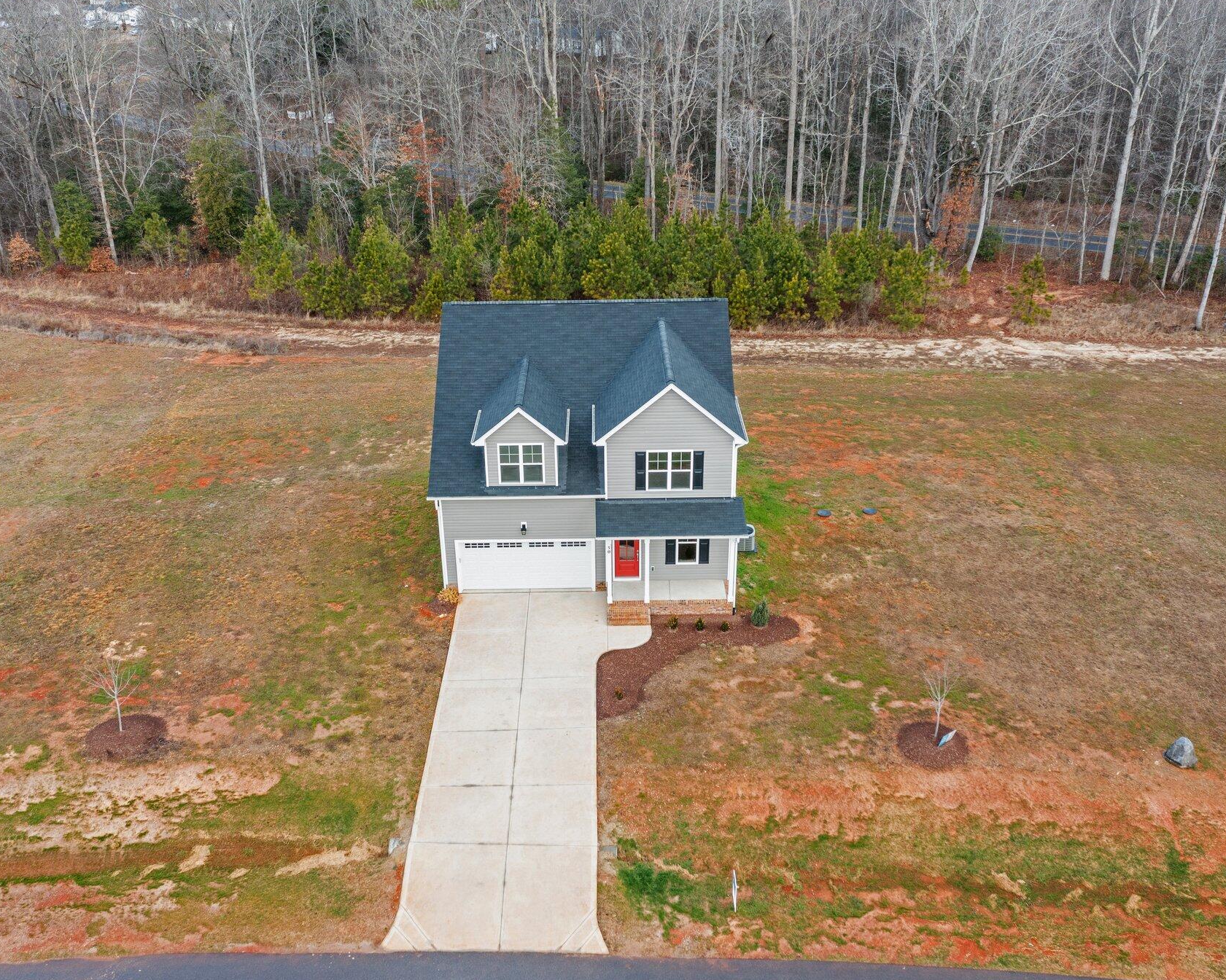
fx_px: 1161
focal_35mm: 32
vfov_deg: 45.8
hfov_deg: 55.7
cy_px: 487
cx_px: 602
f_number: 4
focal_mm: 10.26
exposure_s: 1/100
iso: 100
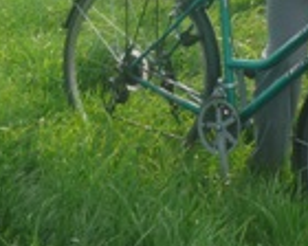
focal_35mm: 181
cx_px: 352
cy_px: -125
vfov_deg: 8.4
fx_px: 1650
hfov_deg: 10.5
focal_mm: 9.5
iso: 100
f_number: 4.4
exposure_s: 1/320
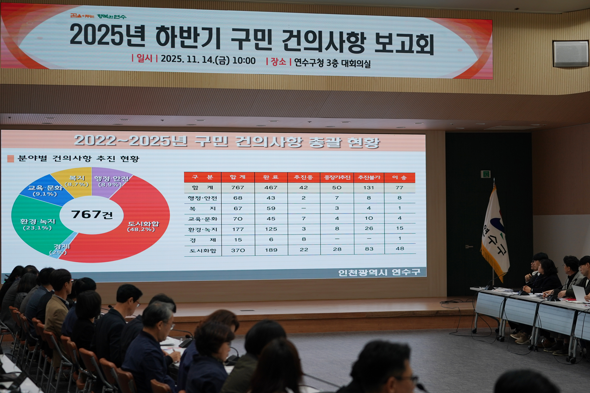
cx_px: 295
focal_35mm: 70
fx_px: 1147
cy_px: 196
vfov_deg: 19.5
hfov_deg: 28.8
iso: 400
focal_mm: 70
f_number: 2.8
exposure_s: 1/400
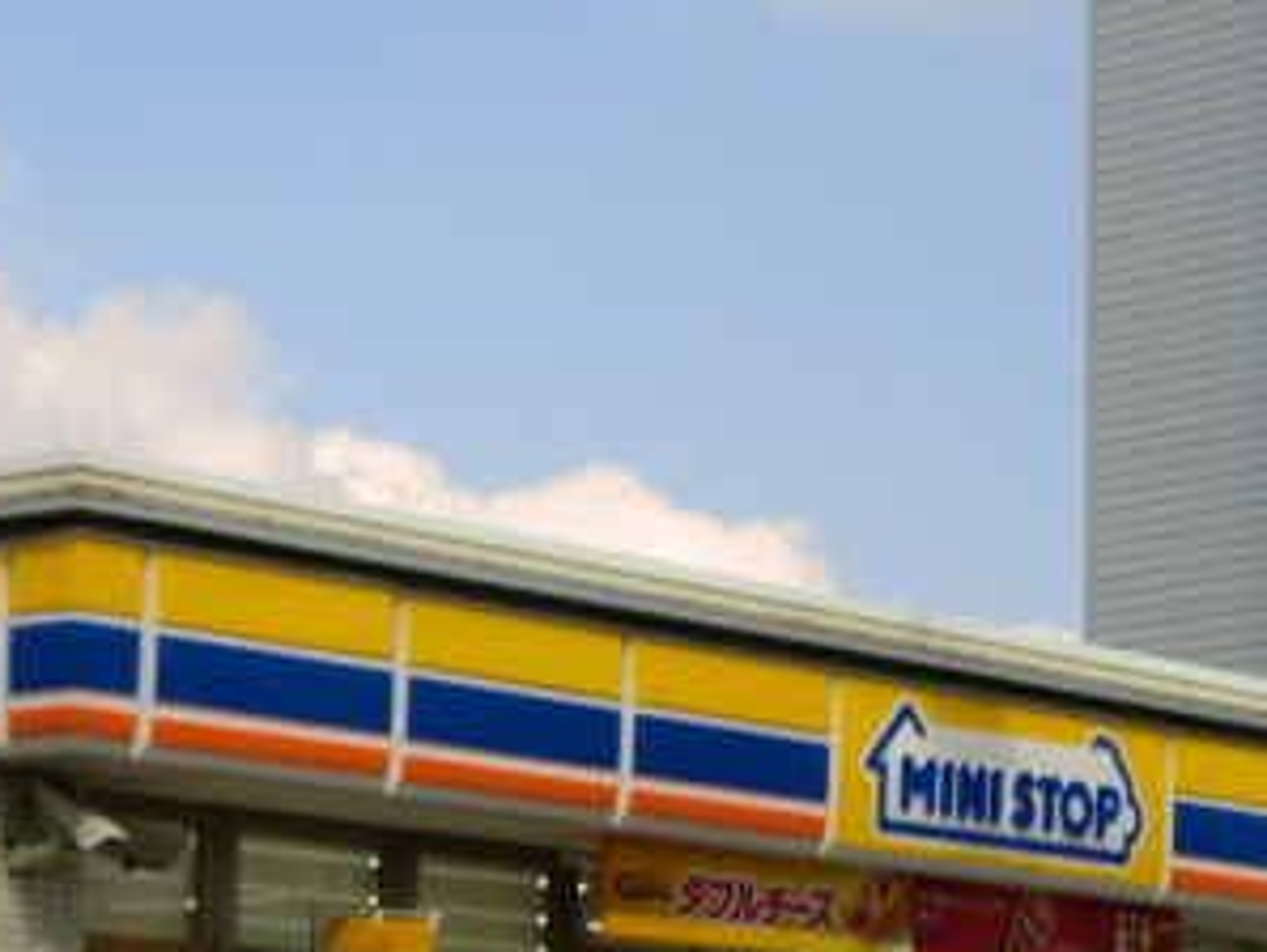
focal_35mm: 133
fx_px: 4872
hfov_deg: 14.8
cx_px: 825
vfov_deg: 11.1
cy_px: 850
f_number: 4.3
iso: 64
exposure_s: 1/500
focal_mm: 11.16
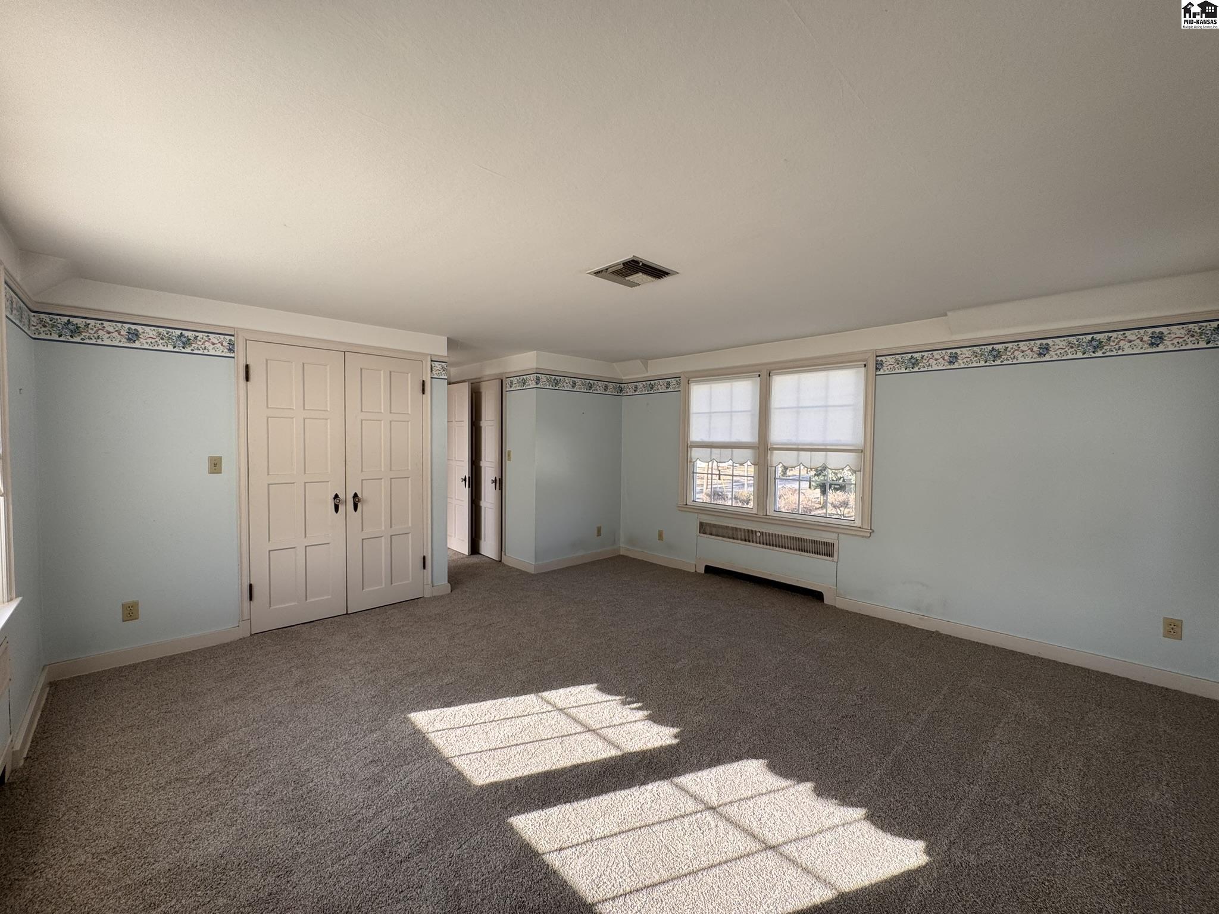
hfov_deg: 102.1
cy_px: 457
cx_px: 610
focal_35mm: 14
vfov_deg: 85.7
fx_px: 493
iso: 40
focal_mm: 2.22
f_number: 2.2
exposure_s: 1/99
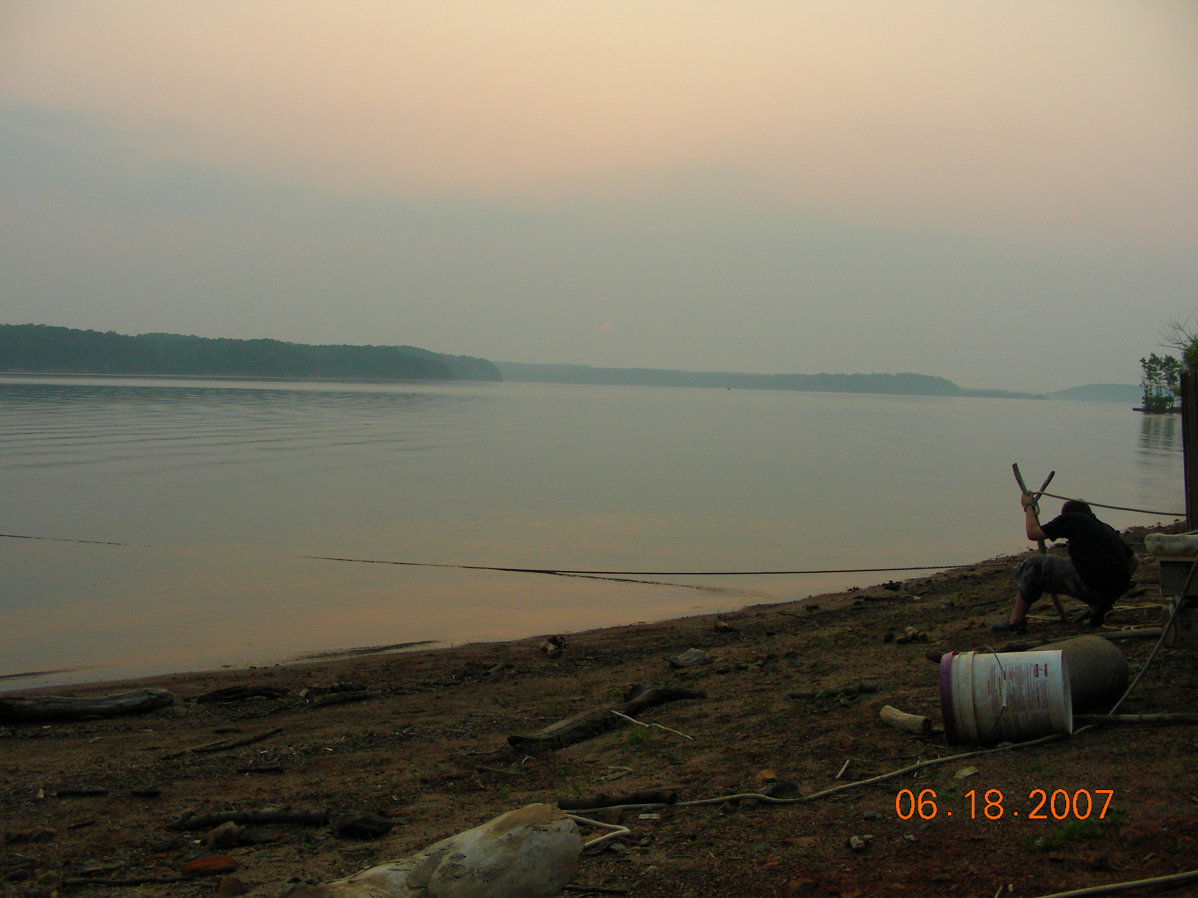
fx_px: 1315
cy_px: 449
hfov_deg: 49.0
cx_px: 599
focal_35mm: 38
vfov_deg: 37.7
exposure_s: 1/115
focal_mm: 6.3
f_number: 3.5
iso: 50
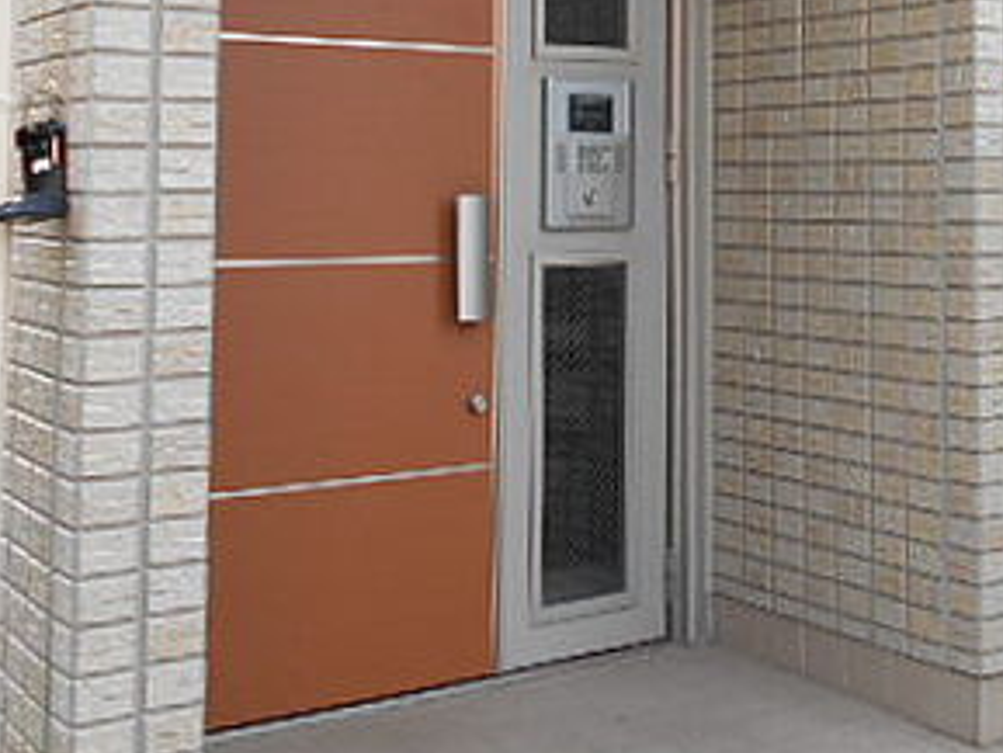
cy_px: 69
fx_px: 1565
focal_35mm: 54
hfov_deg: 35.1
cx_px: 691
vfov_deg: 26.1
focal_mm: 4.6
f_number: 3.2
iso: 80
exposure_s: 1/250
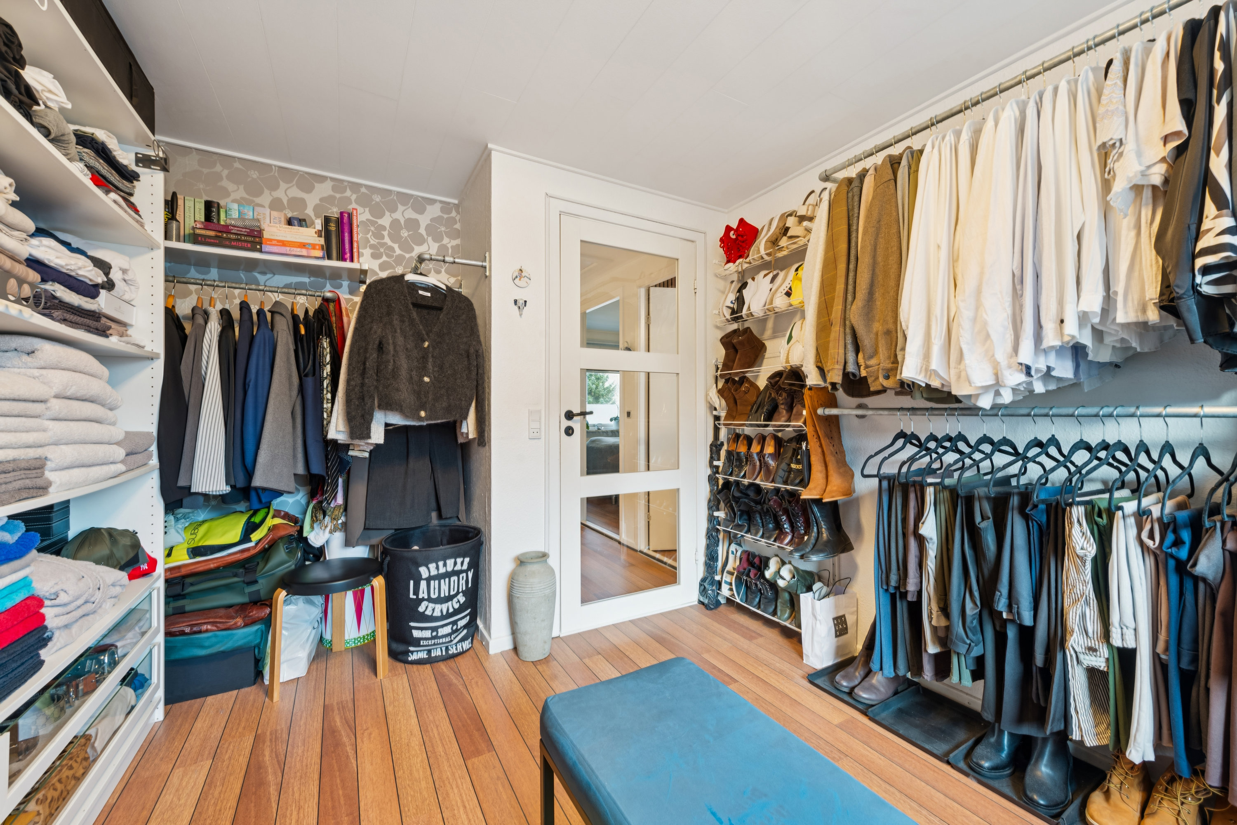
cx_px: 618
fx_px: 481
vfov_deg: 81.2
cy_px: 412
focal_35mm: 14
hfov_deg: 104.3
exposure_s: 1.3
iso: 200
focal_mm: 14
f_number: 10
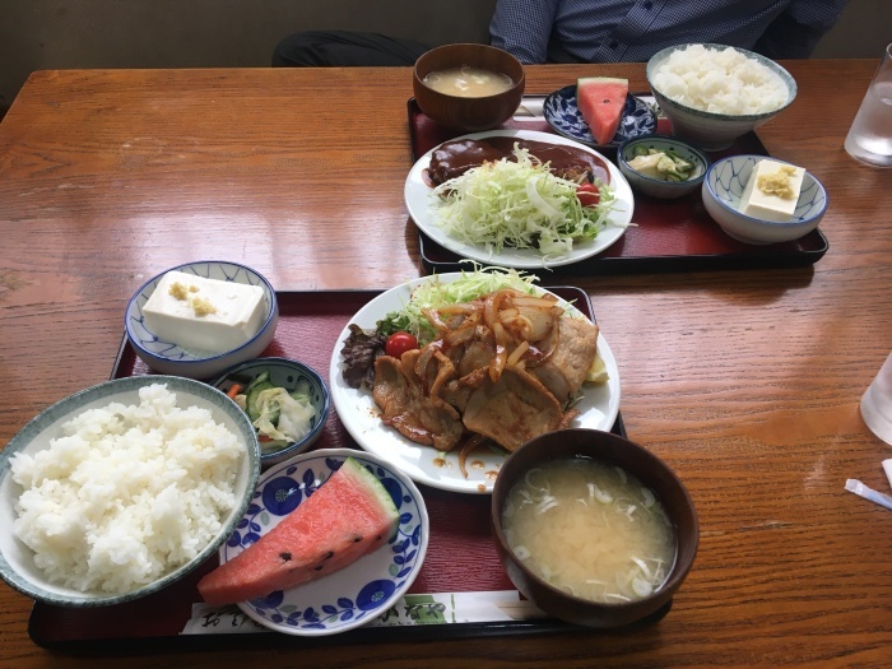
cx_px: 446
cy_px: 334
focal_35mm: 29
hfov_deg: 61.7
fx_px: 747
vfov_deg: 48.2
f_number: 2.2
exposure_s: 1/40
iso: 25
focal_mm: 4.15
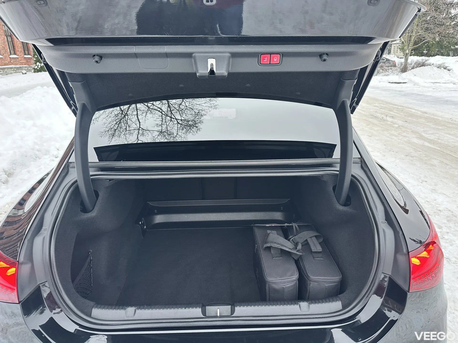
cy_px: 172
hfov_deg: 71.6
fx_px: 318
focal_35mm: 24
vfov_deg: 56.8
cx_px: 229
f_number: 1.78
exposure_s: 1/121
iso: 160
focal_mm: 6.86
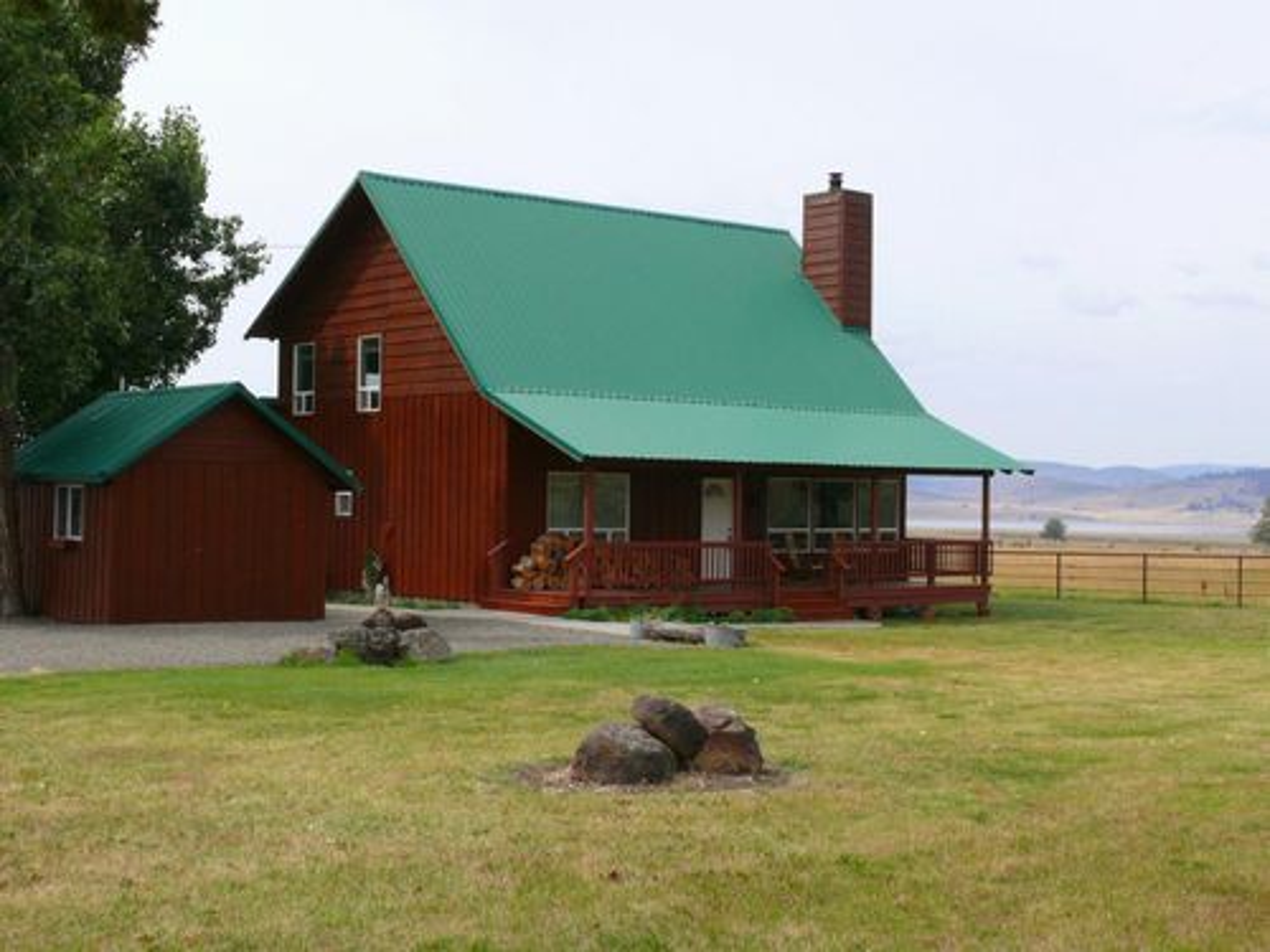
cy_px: 476
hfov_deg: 38.2
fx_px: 1834
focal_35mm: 50
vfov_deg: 29.1
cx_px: 635
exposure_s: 1/400
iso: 100
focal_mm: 9
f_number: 5.6
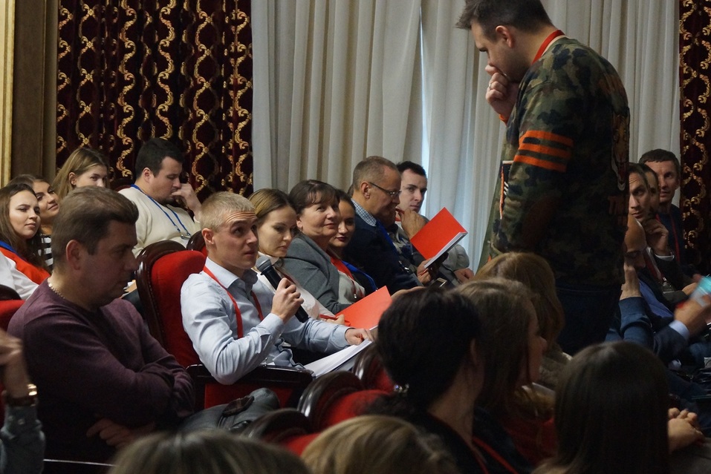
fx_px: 2292
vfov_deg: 11.8
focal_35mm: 116
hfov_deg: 17.6
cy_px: 237
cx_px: 356
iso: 1600
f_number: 5.6
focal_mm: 55
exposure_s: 1/25
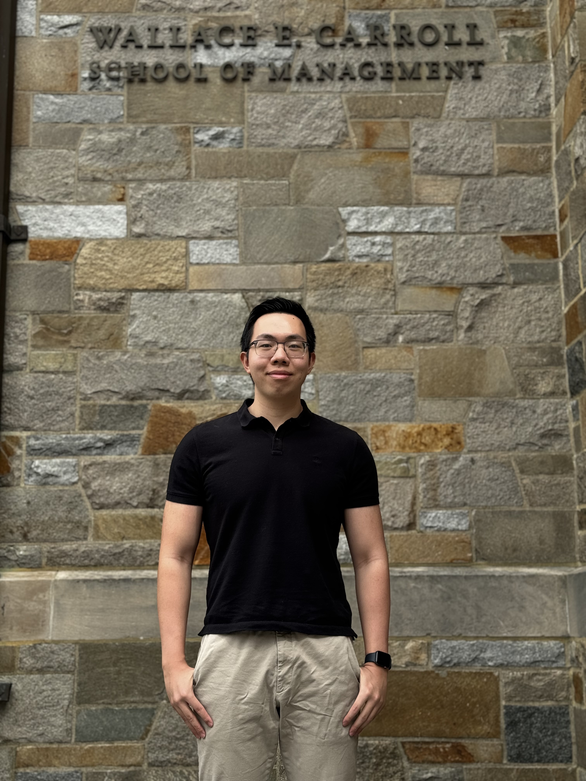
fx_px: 1083
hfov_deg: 30.3
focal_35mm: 48
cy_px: 390
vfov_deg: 39.7
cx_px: 293
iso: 64
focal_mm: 6.76
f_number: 1.78
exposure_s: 1/1094
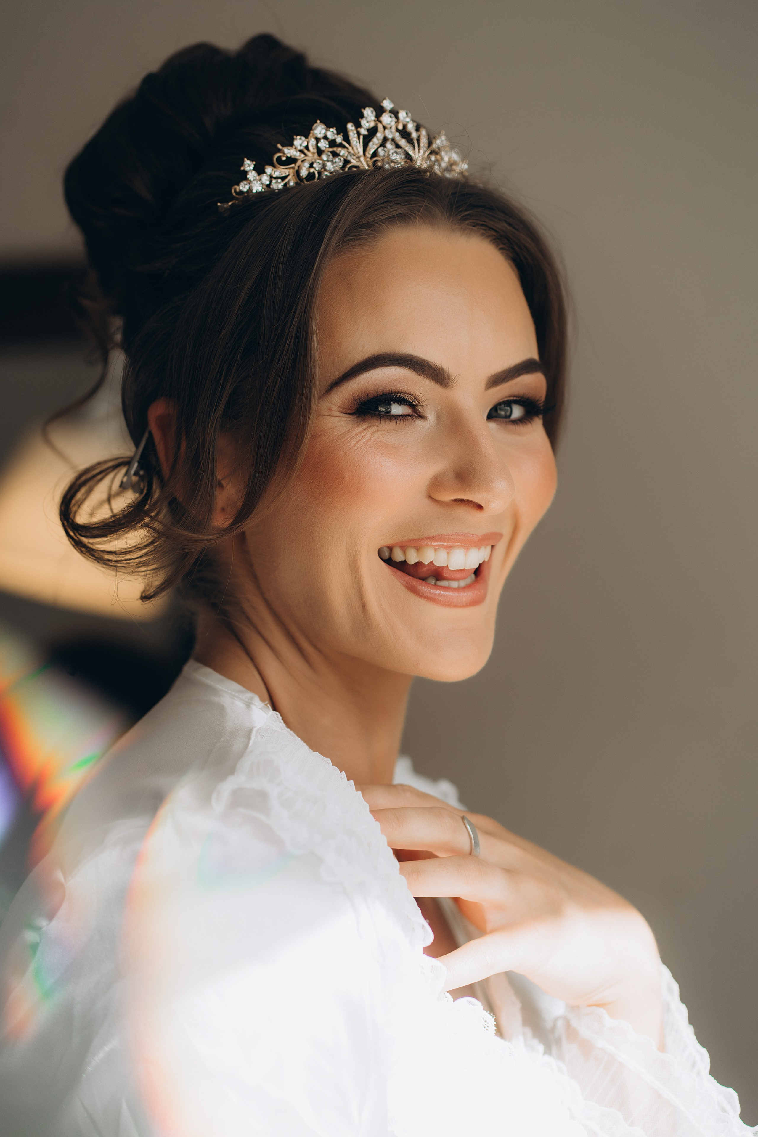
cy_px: 568
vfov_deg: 23.9
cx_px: 379
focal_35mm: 85
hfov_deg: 16.1
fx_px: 2684
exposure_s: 1/1600
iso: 500
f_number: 3.2
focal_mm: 85
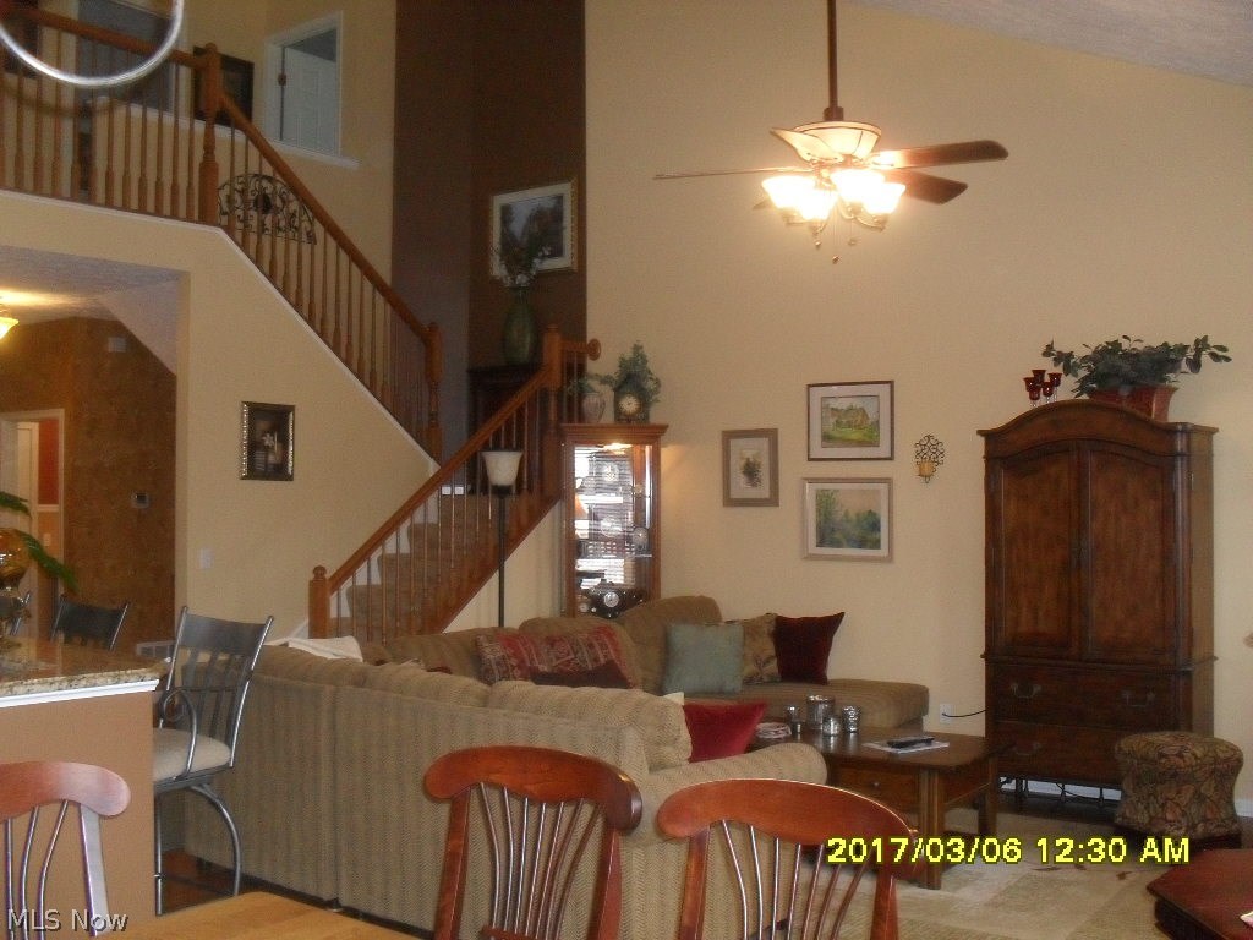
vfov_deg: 40.7
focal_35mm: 35
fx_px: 1267
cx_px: 626
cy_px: 470
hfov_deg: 52.6
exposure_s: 1/45
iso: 320
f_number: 3.2
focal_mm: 6.3
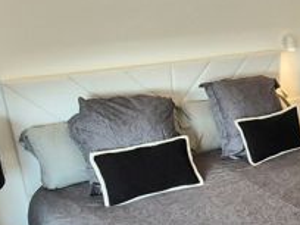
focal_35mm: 45
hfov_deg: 38.5
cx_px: 282
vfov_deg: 31.8
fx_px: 390
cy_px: 157
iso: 80
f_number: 2.2
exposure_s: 1/100
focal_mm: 2.2
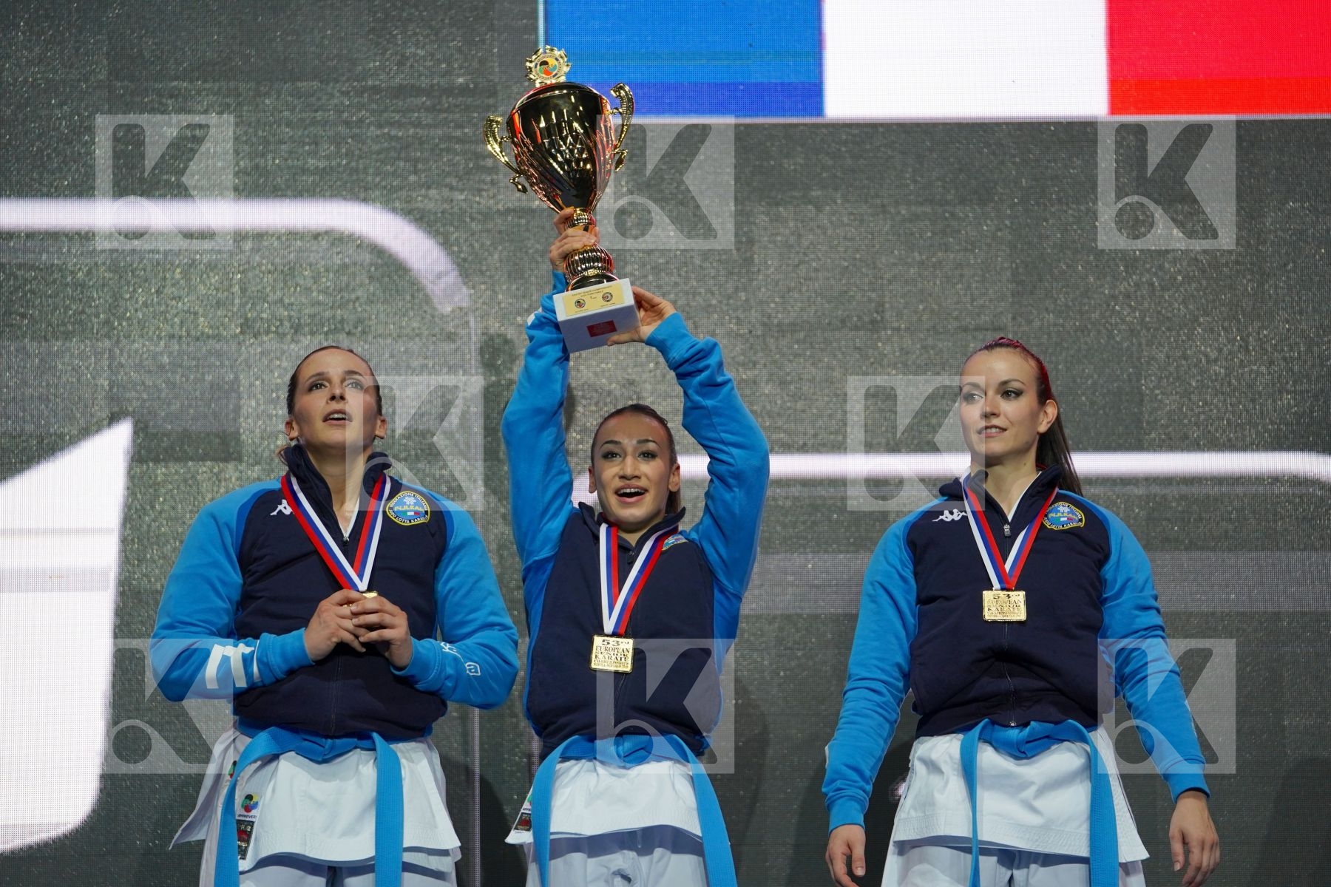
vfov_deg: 10.0
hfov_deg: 15.0
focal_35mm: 137
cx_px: 666
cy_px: 444
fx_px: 5065
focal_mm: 137
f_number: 2.8
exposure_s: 1/250
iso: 640
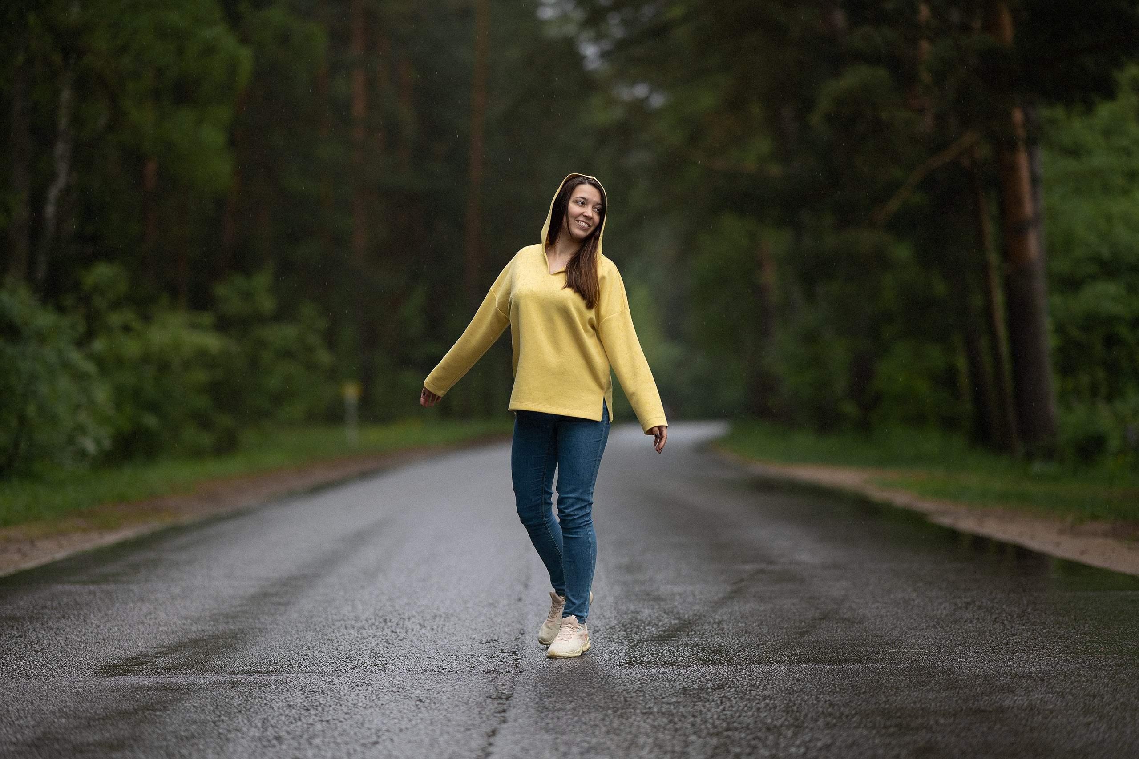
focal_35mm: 105
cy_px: 380
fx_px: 3322
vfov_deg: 13.0
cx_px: 570
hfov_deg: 19.5
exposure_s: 1/800
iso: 64
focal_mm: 105
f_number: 1.8
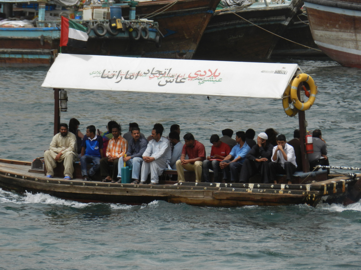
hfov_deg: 4.9
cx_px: 180
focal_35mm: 403
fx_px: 4203
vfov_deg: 3.7
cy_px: 135
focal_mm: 71.7
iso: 160
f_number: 5.6
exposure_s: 1/1000
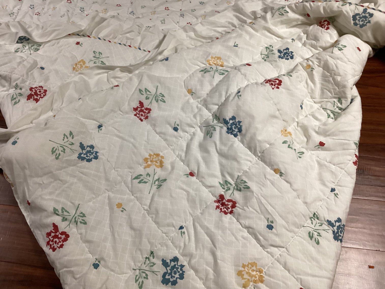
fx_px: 345
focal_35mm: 31
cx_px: 192
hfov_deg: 58.3
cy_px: 144
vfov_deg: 45.4
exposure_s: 1/60
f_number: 2.4
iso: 200
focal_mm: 3.3
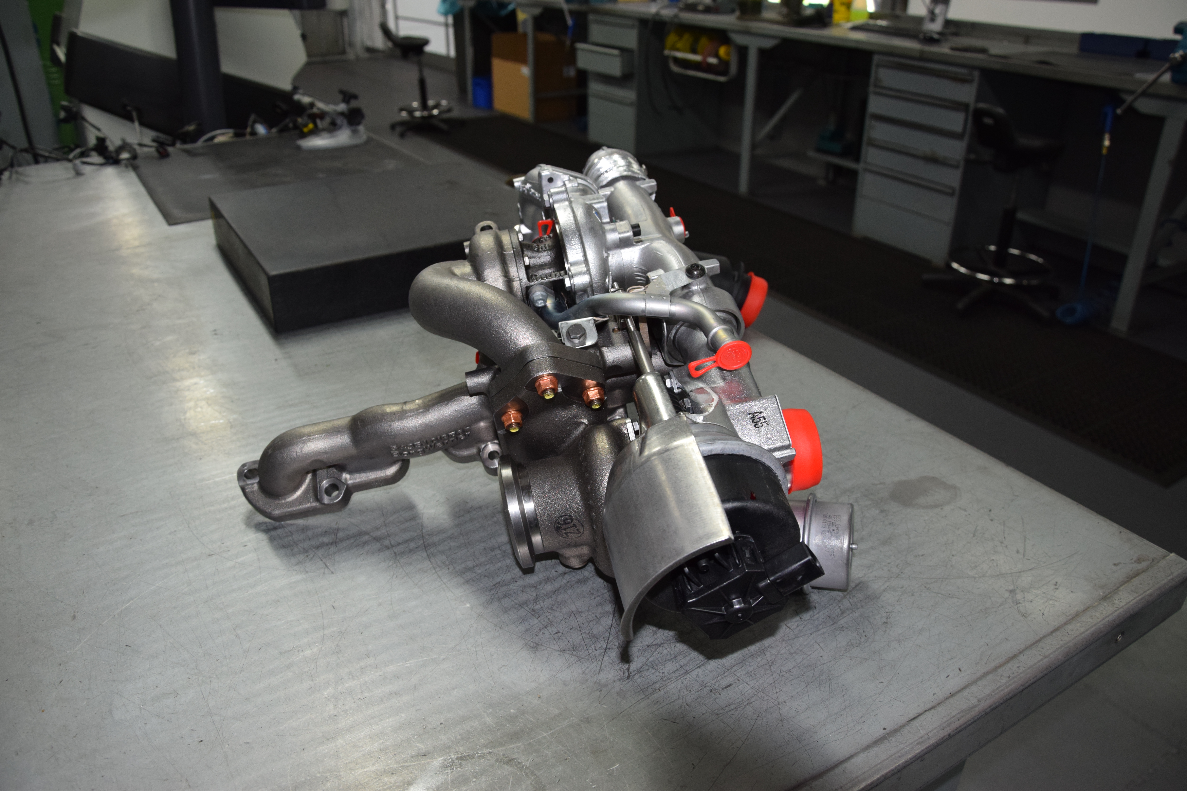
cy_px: 396
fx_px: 890
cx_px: 594
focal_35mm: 27
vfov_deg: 47.9
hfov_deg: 67.4
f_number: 5
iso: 800
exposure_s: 1/100
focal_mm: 18
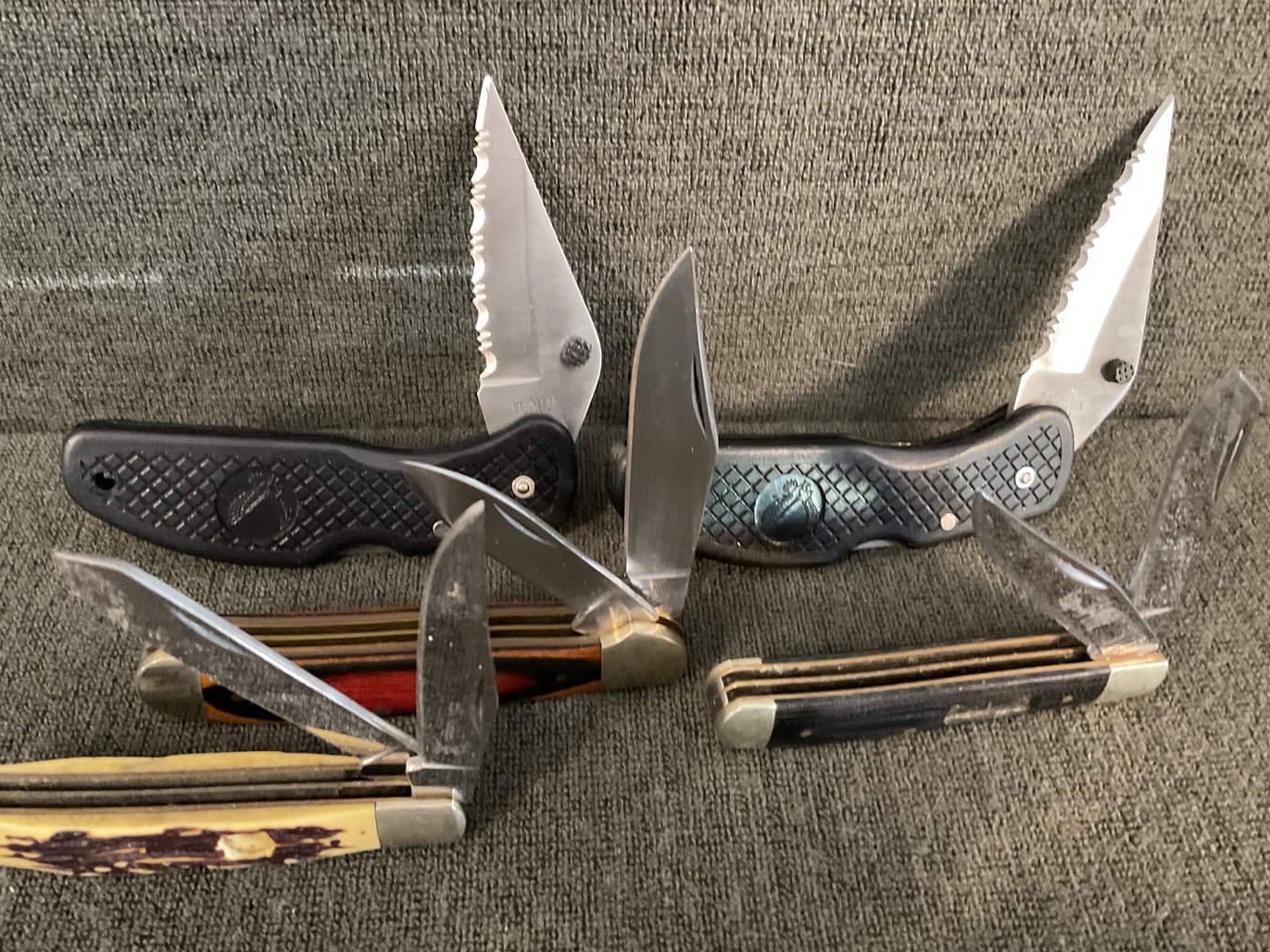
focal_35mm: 32
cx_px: 601
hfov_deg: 56.8
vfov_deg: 44.1
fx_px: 1174
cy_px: 462
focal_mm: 3
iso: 500
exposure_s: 1/30
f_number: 1.8
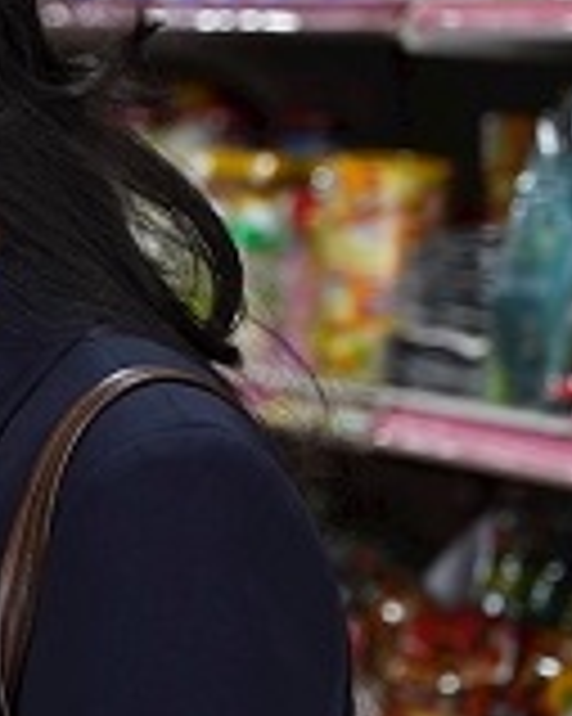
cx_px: -608
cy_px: 279
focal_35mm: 314
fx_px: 6652
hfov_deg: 4.8
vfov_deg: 6.2
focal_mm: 59.2
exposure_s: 1/160
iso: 1250
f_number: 2.8
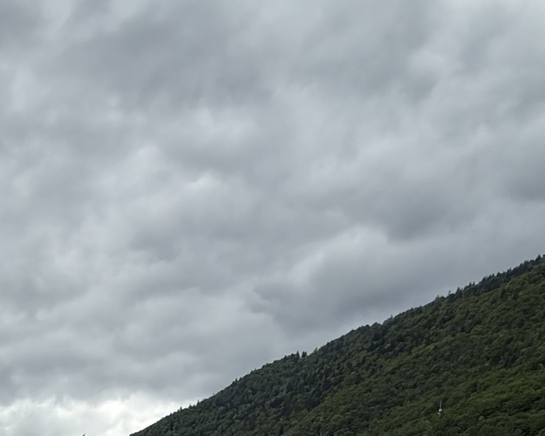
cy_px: 660
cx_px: -189
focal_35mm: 50
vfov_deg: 23.8
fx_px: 806
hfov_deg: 29.1
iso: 50
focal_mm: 2.22
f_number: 2.2
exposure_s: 1/1656
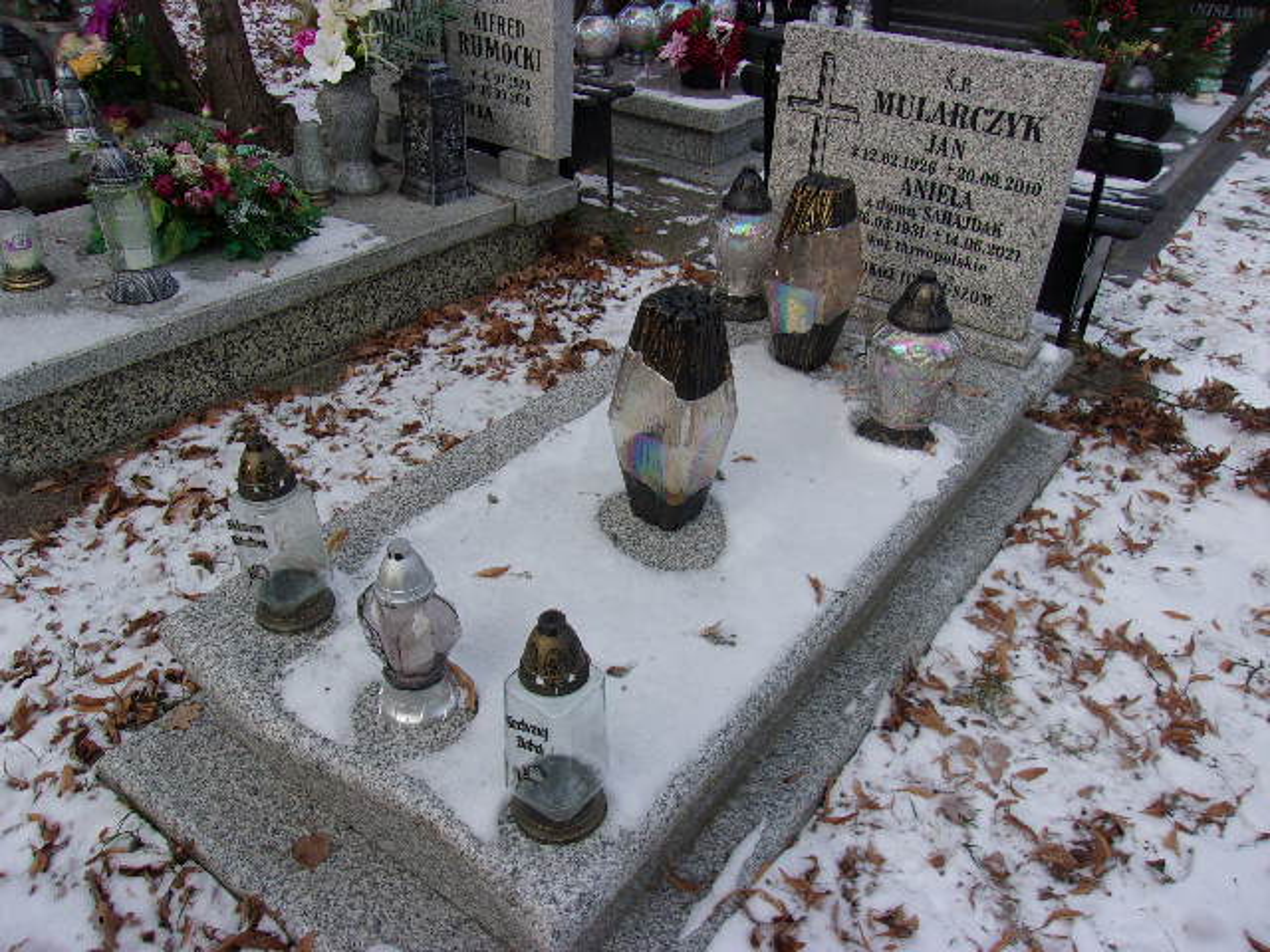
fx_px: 991
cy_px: 476
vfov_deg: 51.4
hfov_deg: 65.3
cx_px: 635
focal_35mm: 27
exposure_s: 1/200
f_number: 3
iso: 80
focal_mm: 4.9
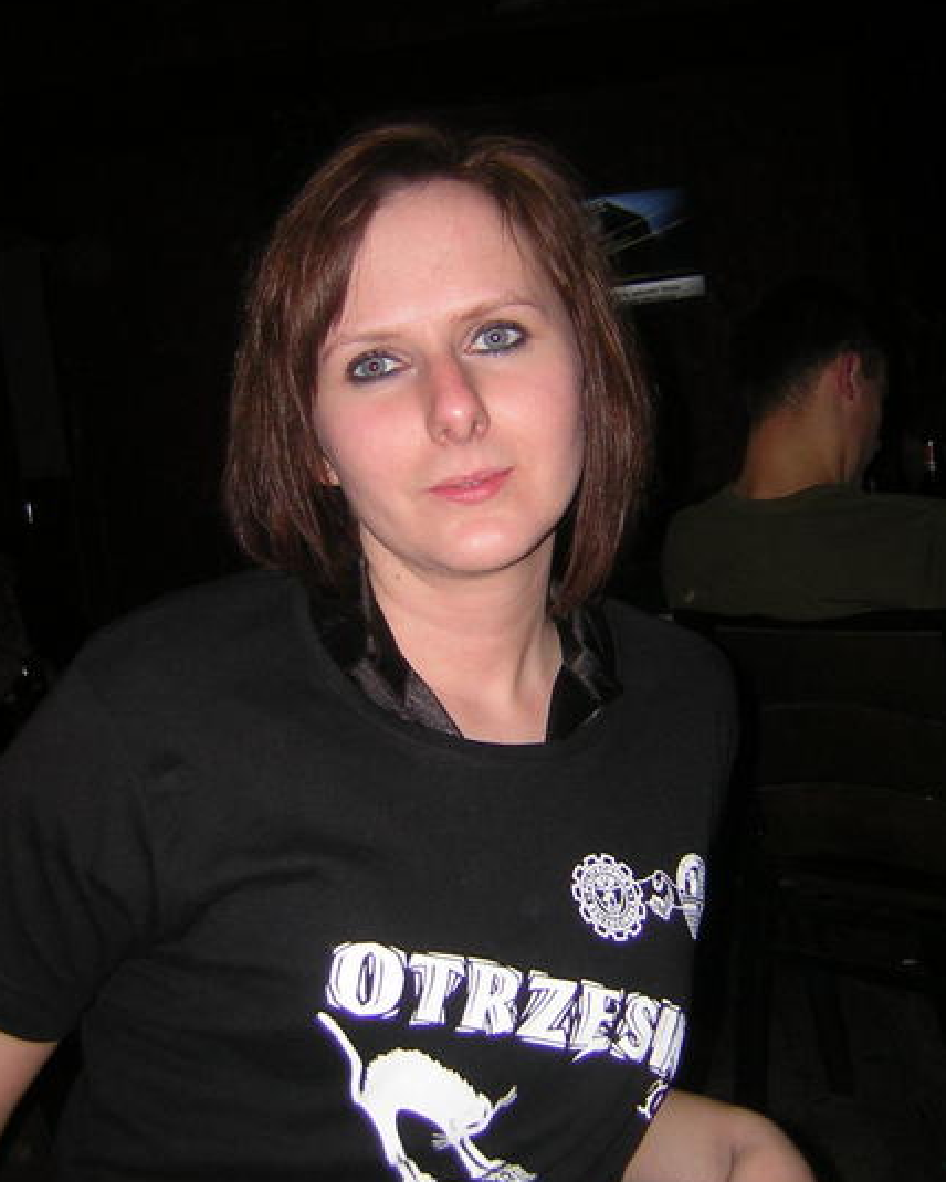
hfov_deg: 35.6
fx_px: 1470
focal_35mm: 42
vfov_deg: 43.7
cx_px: 517
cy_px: 517
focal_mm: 4.7
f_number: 2.6
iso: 50
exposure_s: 1/60.1
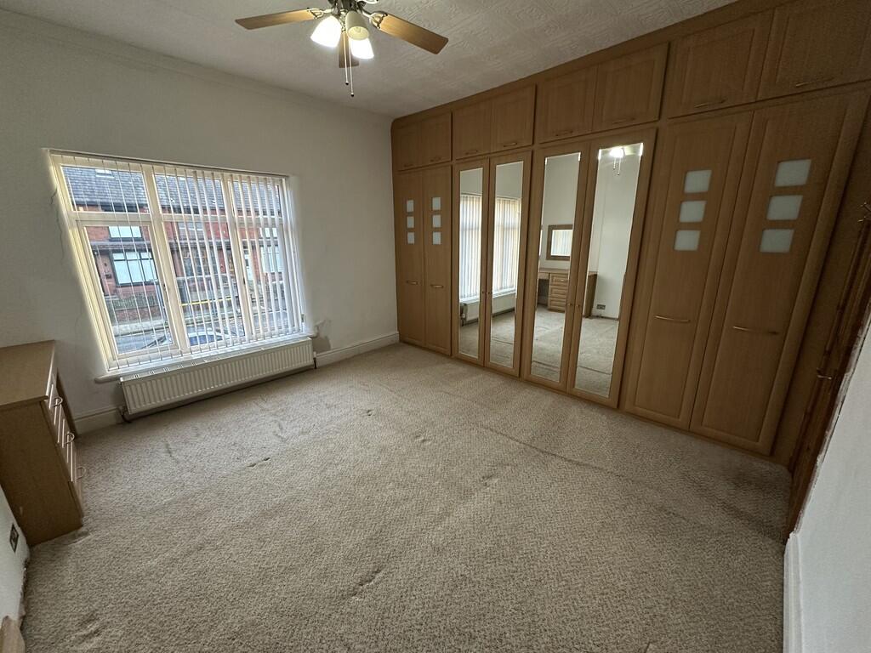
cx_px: 436
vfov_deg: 85.7
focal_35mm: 14
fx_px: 352
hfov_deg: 102.1
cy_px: 326
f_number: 2.2
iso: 250
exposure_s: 1/50
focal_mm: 2.22
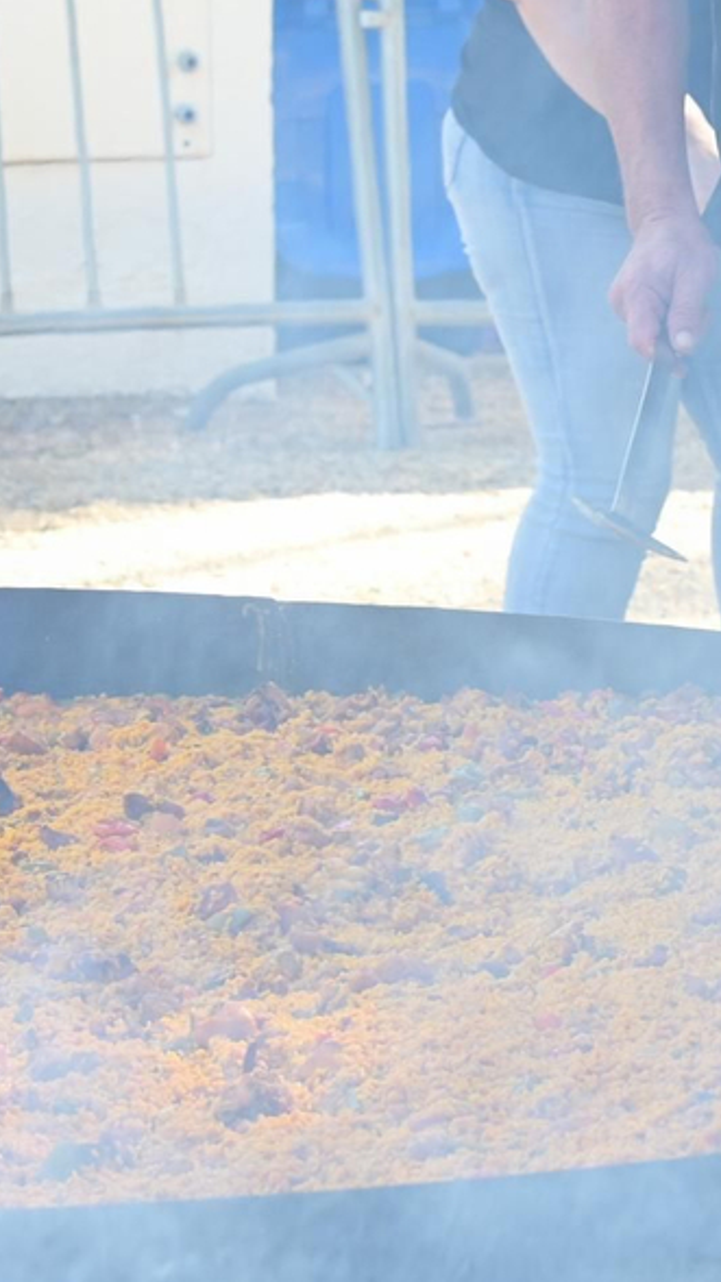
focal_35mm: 199
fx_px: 6768
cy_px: 230
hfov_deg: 6.1
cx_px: 919
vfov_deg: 10.8
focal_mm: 70
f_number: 5.6
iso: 400
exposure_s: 1/125
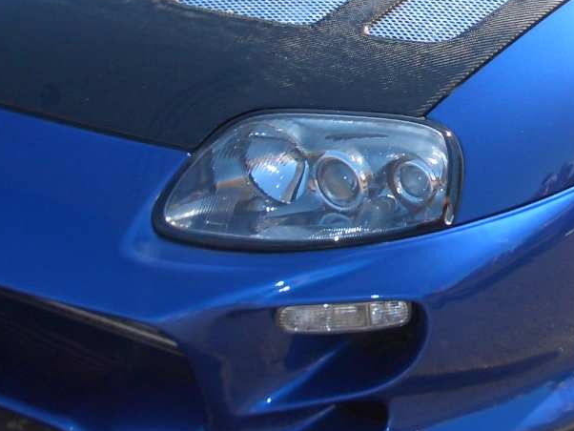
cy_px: 74
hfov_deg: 20.9
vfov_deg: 15.8
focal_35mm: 93
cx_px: 432
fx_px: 1543
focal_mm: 5.8
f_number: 4.3
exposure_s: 1/160
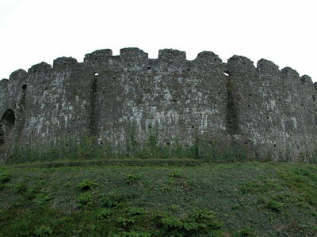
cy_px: 118
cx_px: 158
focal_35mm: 35
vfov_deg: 40.7
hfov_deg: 52.6
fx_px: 321
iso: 100
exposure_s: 1/116
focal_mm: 8.9
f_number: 4.5
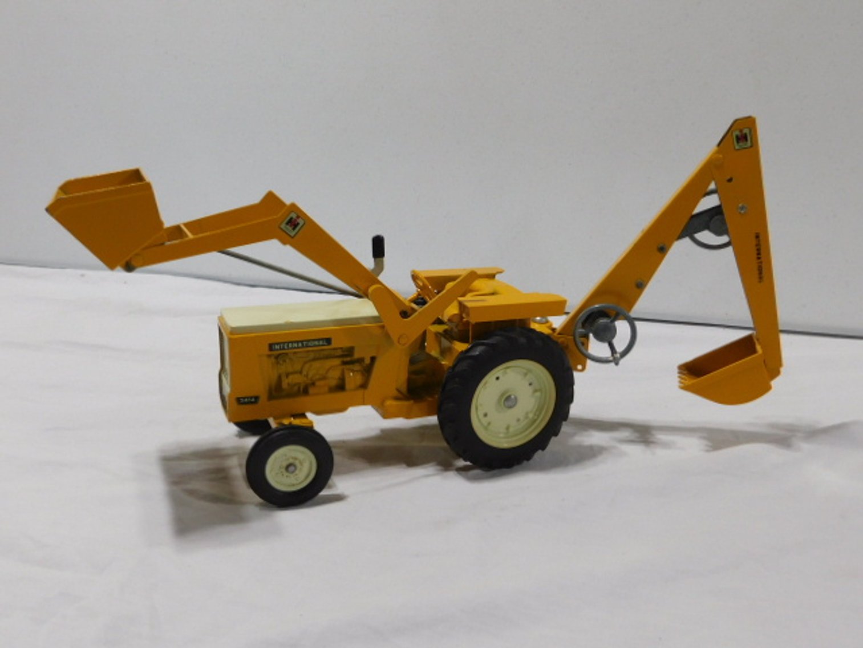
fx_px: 748
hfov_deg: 60.0
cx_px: 432
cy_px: 324
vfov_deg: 46.8
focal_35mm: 30
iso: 125
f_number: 3.2
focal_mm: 5.3
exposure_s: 1/30
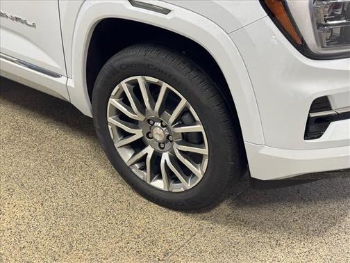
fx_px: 485
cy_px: 132
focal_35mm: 48
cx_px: 175
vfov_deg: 30.3
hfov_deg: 39.7
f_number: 1.78
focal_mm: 6.76
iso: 160
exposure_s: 1/60
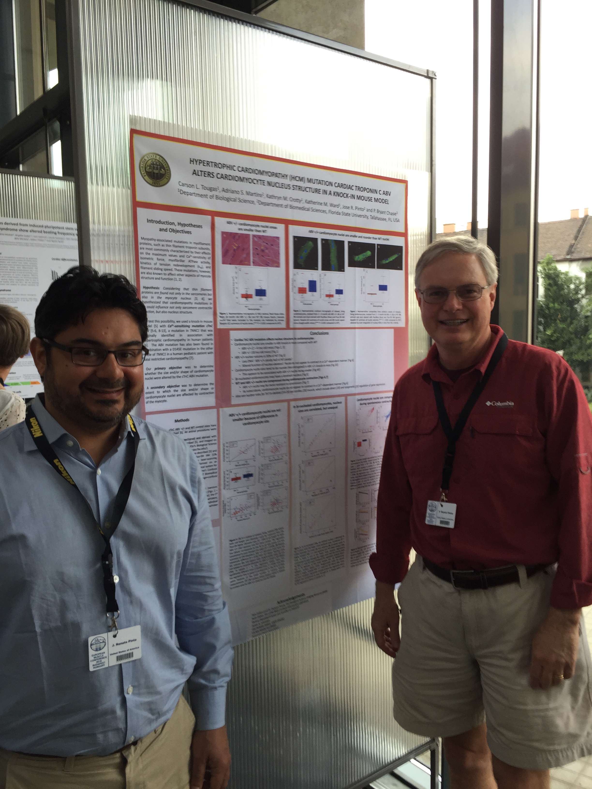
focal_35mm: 29
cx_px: 296
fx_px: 661
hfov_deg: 48.2
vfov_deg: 61.7
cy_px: 394
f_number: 2.2
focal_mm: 4.15
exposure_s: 1/100
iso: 32
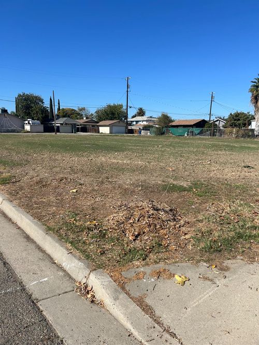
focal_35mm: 26
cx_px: 130
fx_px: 259
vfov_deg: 67.3
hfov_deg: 53.0
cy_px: 172
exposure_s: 1/5319
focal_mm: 5.7
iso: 50
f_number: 1.5
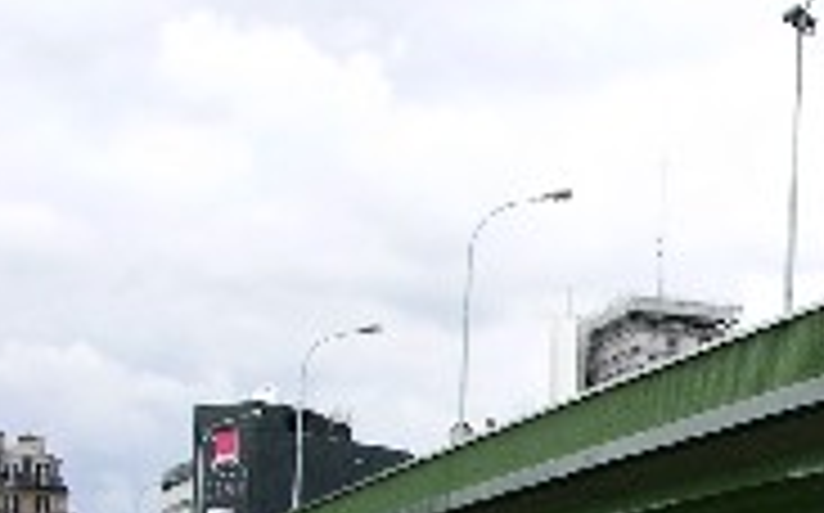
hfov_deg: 16.6
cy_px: 688
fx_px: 2670
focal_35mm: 119
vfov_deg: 10.7
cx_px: 1069
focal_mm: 8.9
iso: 50
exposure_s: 1/95
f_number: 8
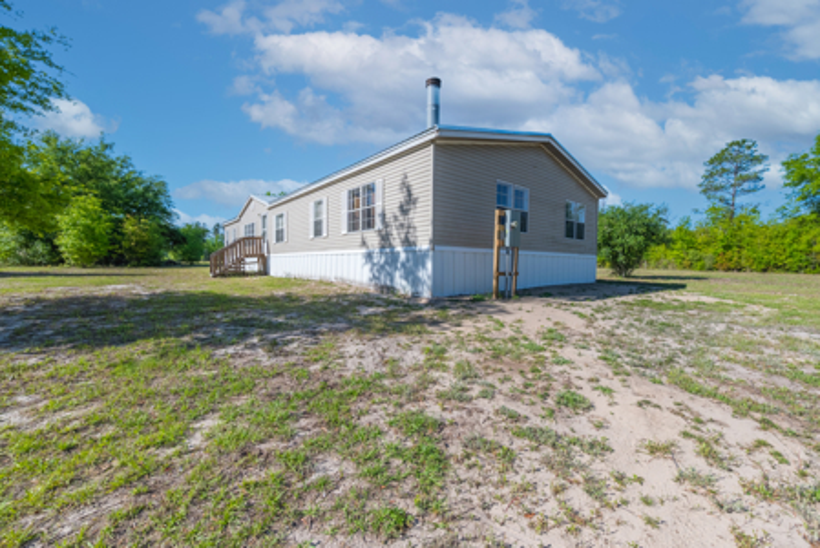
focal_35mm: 14
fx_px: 319
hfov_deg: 104.2
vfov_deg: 81.3
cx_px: 410
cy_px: 274
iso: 400
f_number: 8
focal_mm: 14
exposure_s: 1/8000
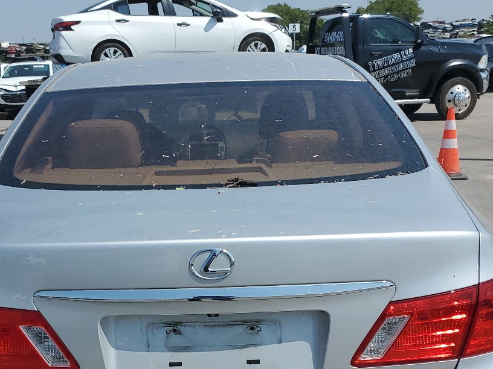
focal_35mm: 51
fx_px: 726
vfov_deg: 27.9
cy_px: 304
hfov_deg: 37.3
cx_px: 187
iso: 50
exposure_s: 1/5000
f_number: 1.5
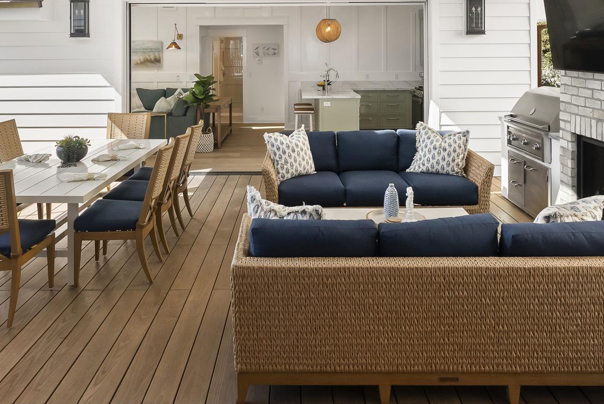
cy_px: 54
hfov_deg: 61.9
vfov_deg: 40.9
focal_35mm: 30
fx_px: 504
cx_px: 293
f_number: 8
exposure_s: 1/160
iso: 500
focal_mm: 16
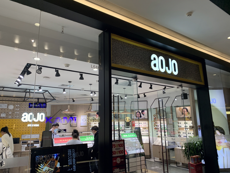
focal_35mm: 26
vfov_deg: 53.1
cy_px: 86
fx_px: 173
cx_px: 115
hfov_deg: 67.3
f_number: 1.8
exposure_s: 1/50
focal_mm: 4.25
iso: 50
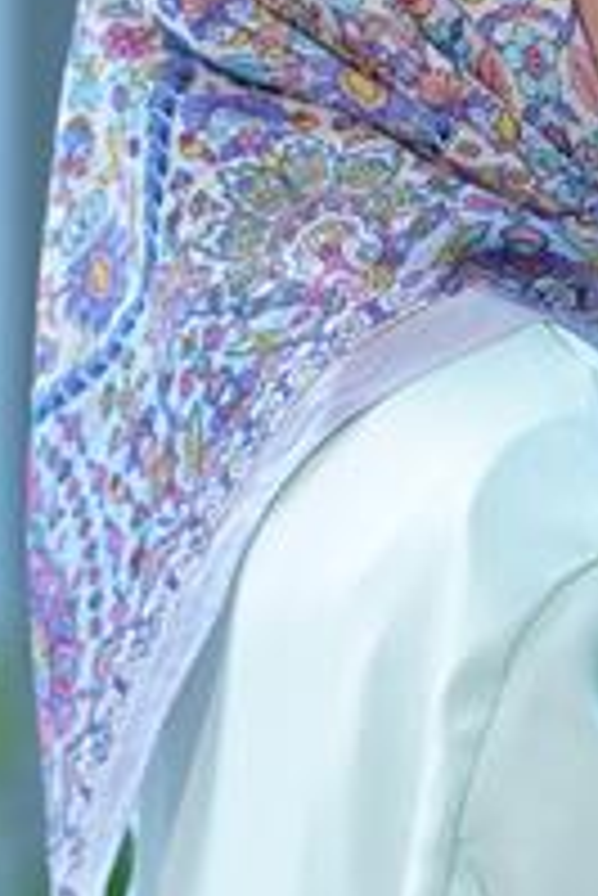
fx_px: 7262
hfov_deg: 4.7
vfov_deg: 7.0
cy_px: 369
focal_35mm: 292
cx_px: 517
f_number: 3.2
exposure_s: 1/200
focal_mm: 125
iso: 640
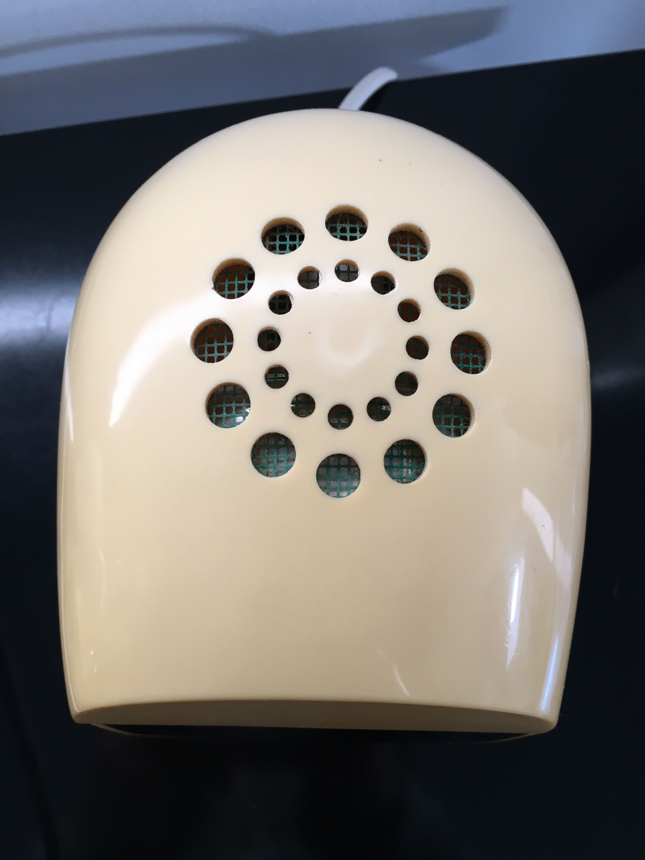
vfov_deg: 61.7
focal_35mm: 29
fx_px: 720
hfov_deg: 48.2
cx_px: 322
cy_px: 430
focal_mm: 4.15
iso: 32
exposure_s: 1/33
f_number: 2.2
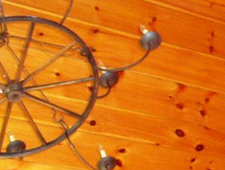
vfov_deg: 14.0
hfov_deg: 18.1
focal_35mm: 106
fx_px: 690
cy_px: 94
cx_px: 224
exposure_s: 1/30
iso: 140
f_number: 2.76
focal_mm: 5.54
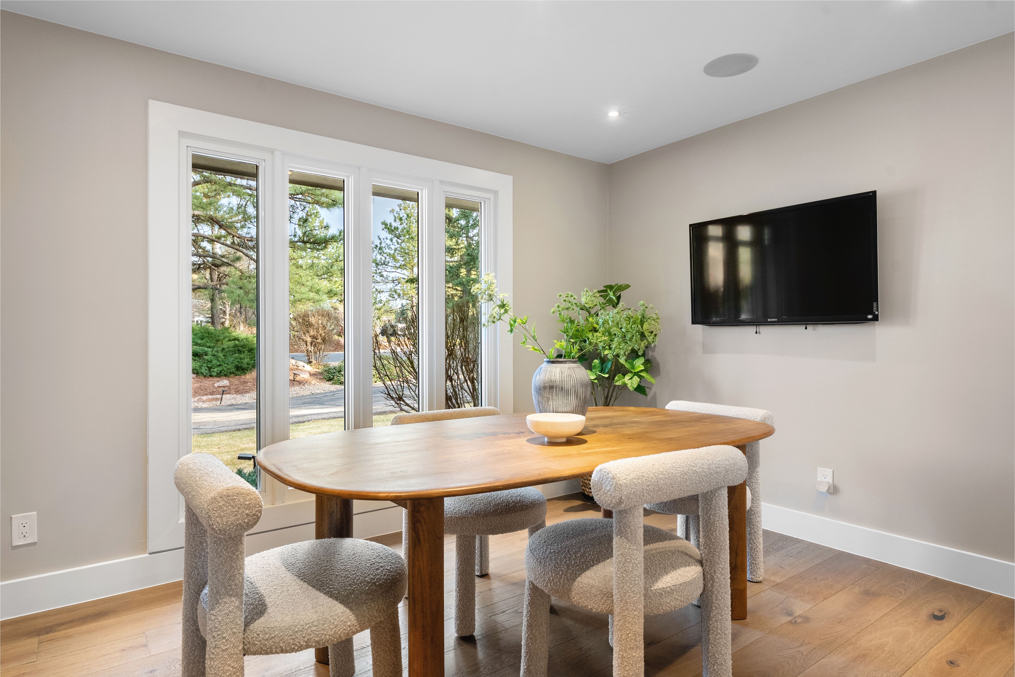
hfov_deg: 84.0
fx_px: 564
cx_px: 508
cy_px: 338
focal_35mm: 20
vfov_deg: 61.9
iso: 800
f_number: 9
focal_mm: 20
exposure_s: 1/8
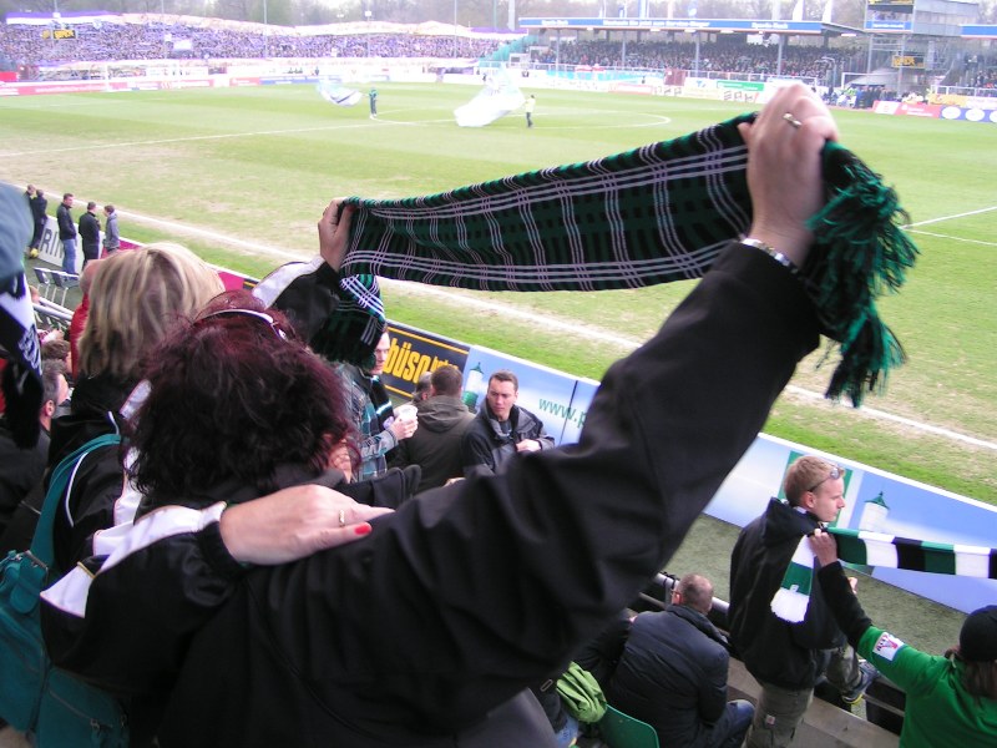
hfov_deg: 49.0
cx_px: 498
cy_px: 374
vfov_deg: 37.7
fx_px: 1094
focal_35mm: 38
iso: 50
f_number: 2.8
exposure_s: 1/40
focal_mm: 5.8
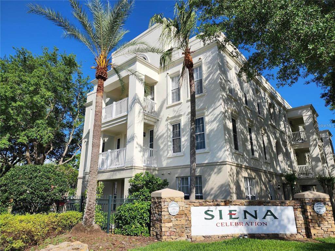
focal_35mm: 23
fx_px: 223
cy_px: 126
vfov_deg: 58.9
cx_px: 168
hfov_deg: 73.9
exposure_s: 1/1325
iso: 12
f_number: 1.8
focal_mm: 6.4
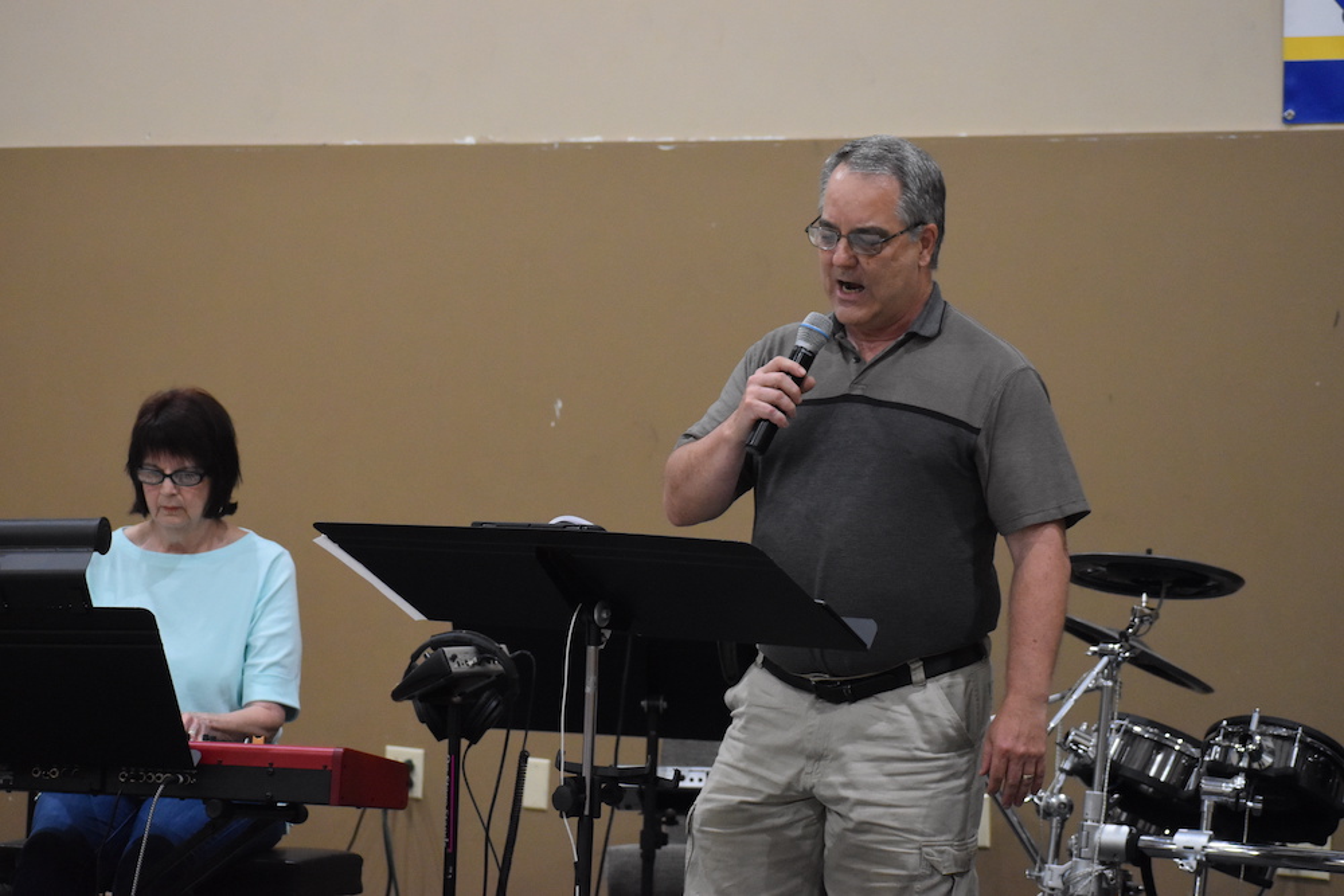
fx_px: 5152
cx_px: 672
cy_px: 448
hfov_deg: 14.9
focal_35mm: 138
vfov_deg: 9.9
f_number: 4.8
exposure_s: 1/250
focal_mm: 92
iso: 3200
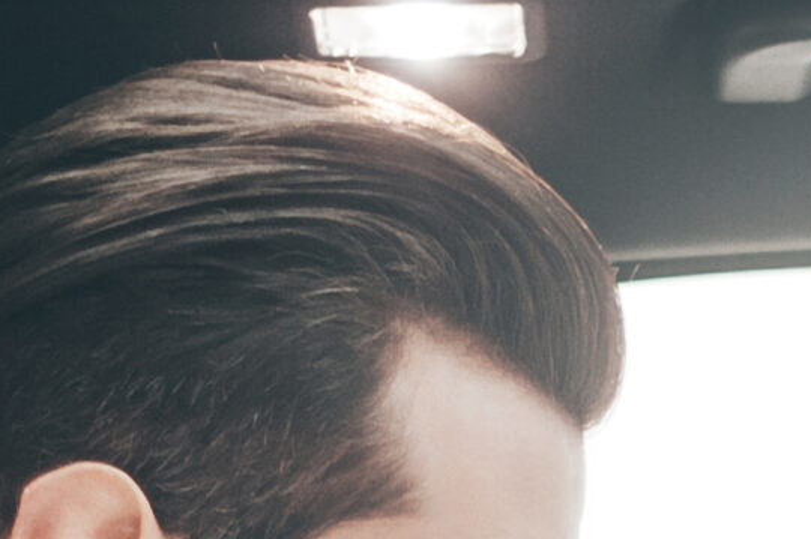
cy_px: 1265
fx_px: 5334
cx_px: 877
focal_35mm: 237
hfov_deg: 8.6
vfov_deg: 5.6
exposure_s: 1/60
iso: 640
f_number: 1.6
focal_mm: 50
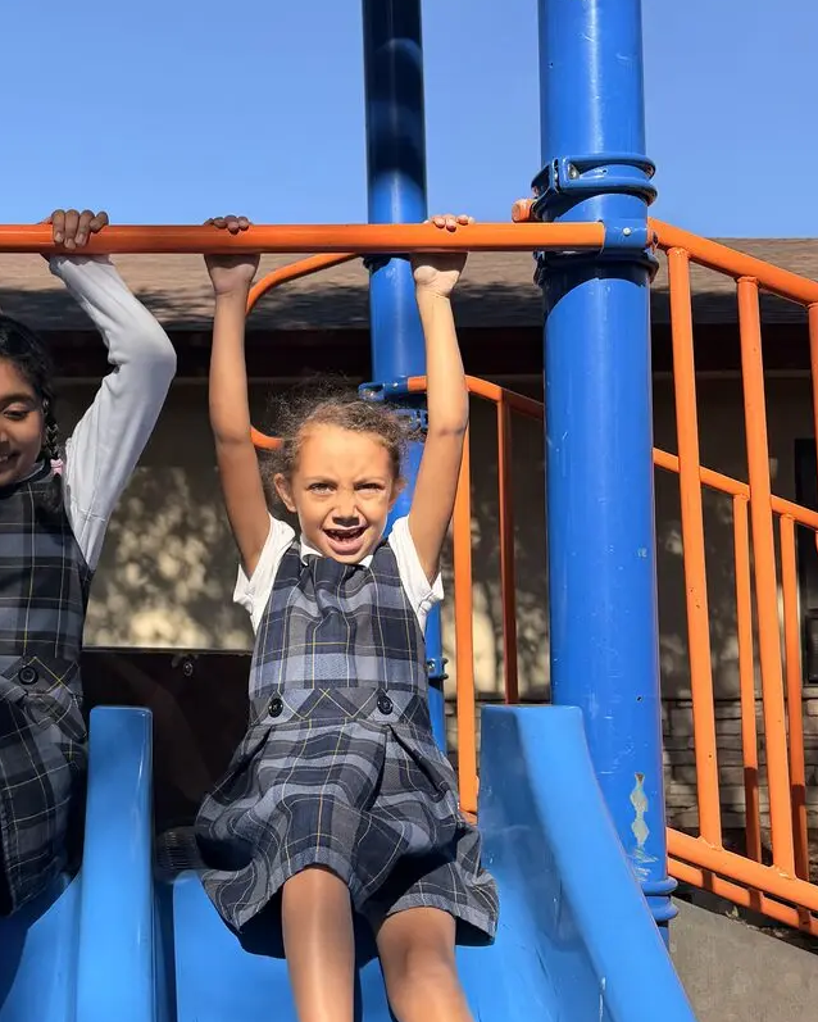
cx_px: 153
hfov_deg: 31.2
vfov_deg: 39.4
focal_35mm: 47
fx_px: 1422
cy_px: 586
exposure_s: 1/2525
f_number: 1.78
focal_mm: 6.76
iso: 80
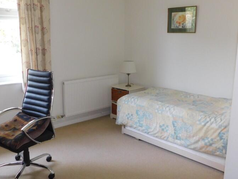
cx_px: 91
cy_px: 88
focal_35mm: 35
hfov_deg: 52.1
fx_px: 241
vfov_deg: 40.7
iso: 160
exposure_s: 1/30
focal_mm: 4
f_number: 3
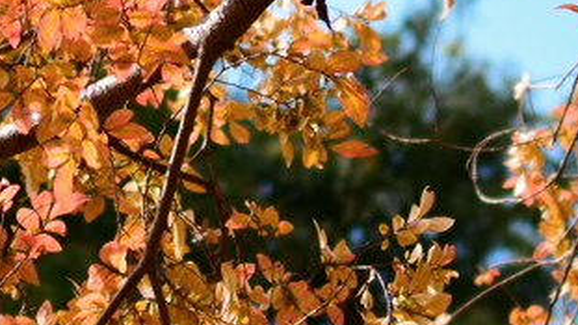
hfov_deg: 11.5
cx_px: 115
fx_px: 2851
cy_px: -474
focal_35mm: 186
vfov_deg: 6.2
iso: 100
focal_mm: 24
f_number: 1.8
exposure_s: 1/1600
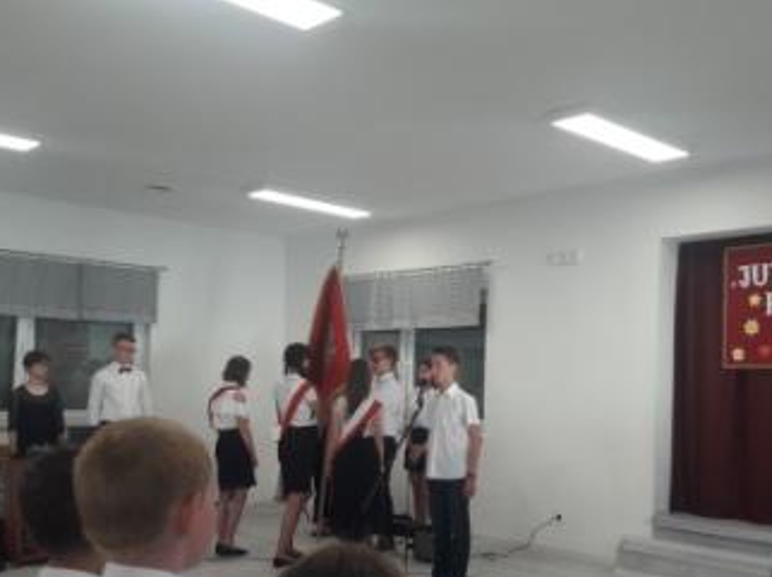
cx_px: 451
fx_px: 869
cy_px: 400
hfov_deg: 47.7
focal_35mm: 39
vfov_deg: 36.3
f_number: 1.9
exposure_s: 1/50
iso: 50
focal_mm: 3.7
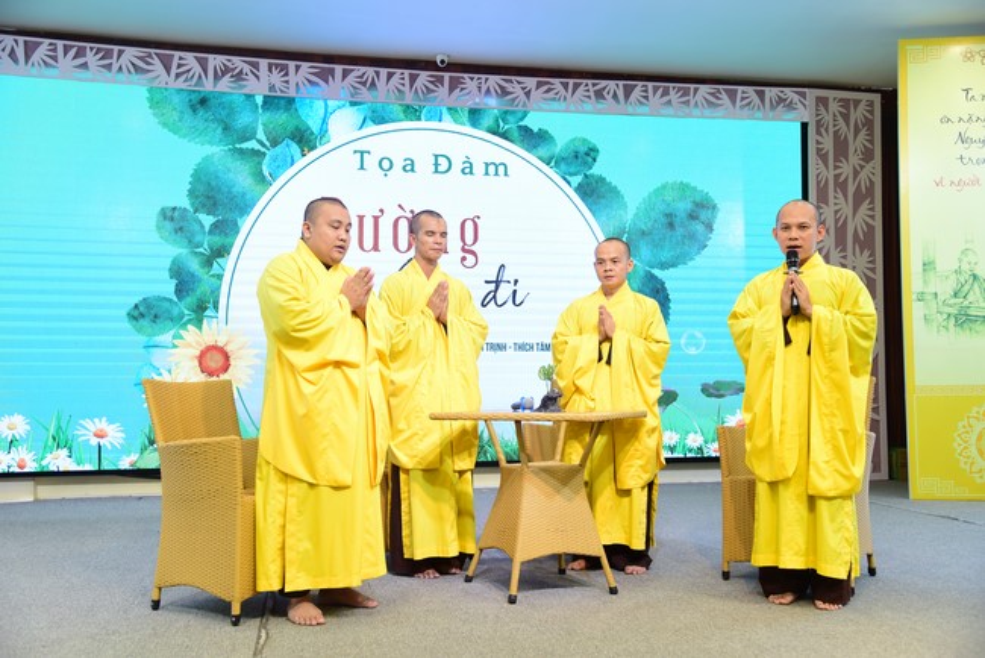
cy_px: 329
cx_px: 492
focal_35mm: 35
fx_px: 958
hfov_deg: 54.4
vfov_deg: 37.9
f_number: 4
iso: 1000
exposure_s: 1/60
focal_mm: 35
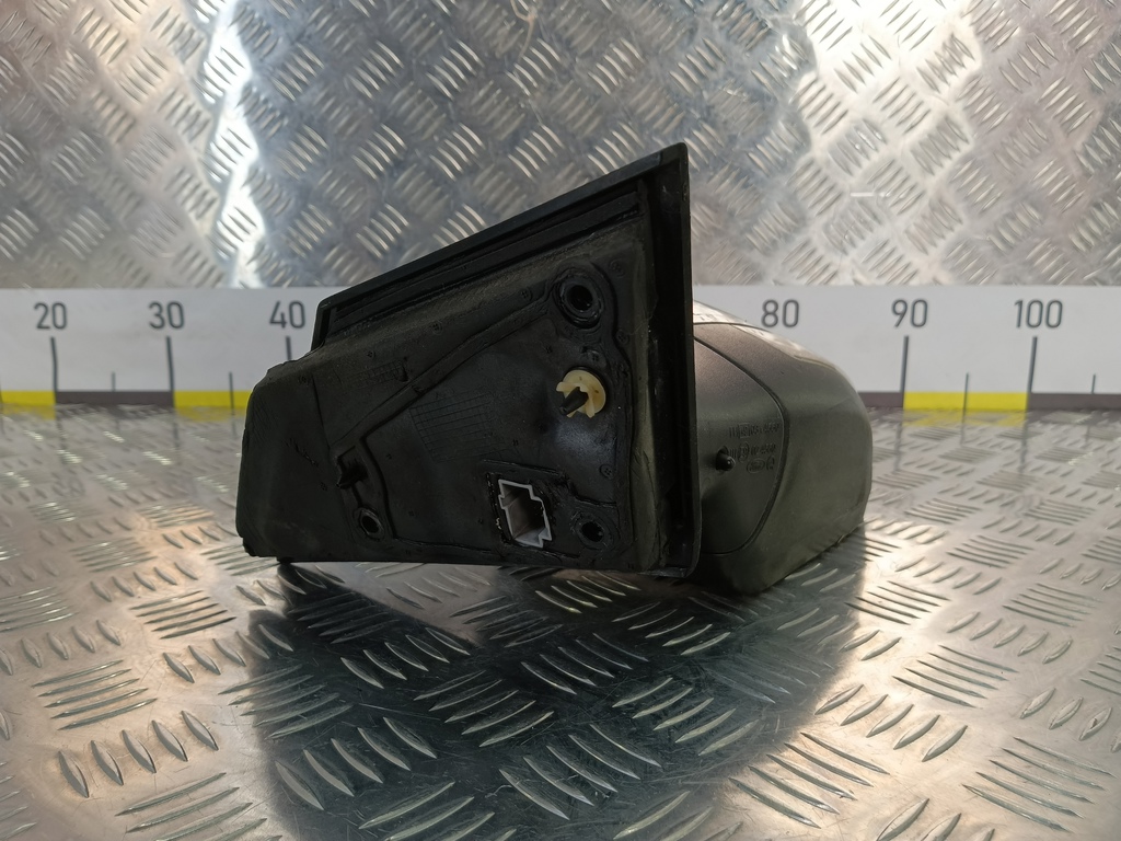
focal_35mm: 23
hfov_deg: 73.9
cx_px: 560
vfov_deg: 58.9
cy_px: 420
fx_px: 745
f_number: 1.6
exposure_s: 1/100
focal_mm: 4.11
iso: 93
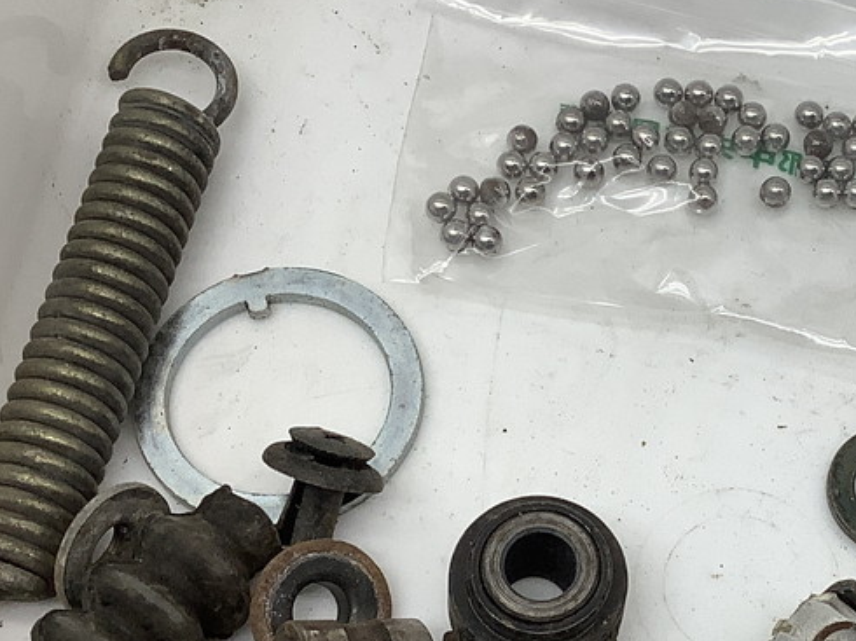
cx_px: 795
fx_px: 2002
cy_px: 339
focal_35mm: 81
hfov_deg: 23.4
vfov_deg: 18.2
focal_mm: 3.3
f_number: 2.4
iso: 50
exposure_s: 1/120
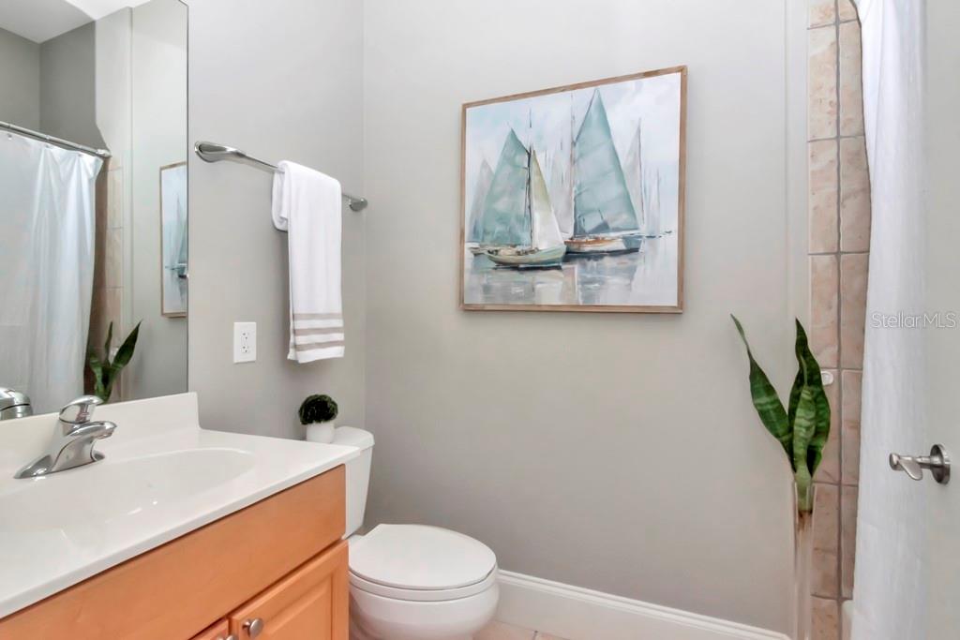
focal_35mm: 16
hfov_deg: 95.0
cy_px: 320
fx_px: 440
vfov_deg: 72.1
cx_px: 480
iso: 1000
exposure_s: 1/200
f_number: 22
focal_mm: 11
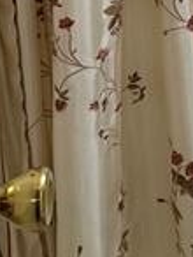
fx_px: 1245
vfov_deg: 10.5
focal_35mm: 168
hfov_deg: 8.3
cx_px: 433
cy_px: -299
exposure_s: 1/120
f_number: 1.78
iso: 100
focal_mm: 6.86
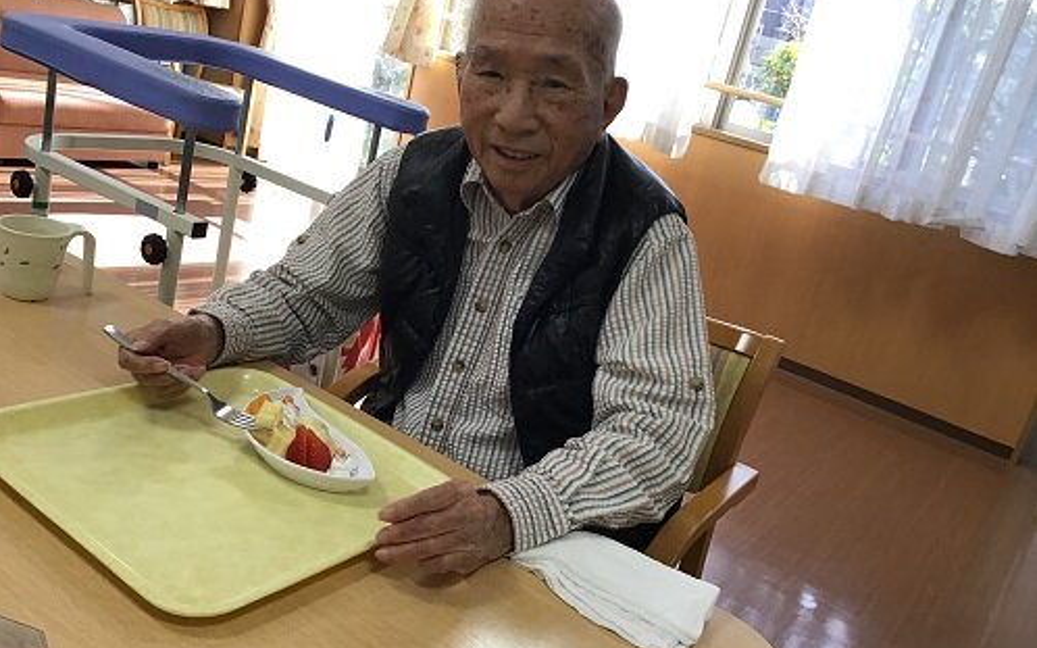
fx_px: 932
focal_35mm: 33
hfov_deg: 58.2
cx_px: 518
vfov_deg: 38.3
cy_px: 311
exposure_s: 1/40
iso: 25
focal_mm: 3.3
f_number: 2.4
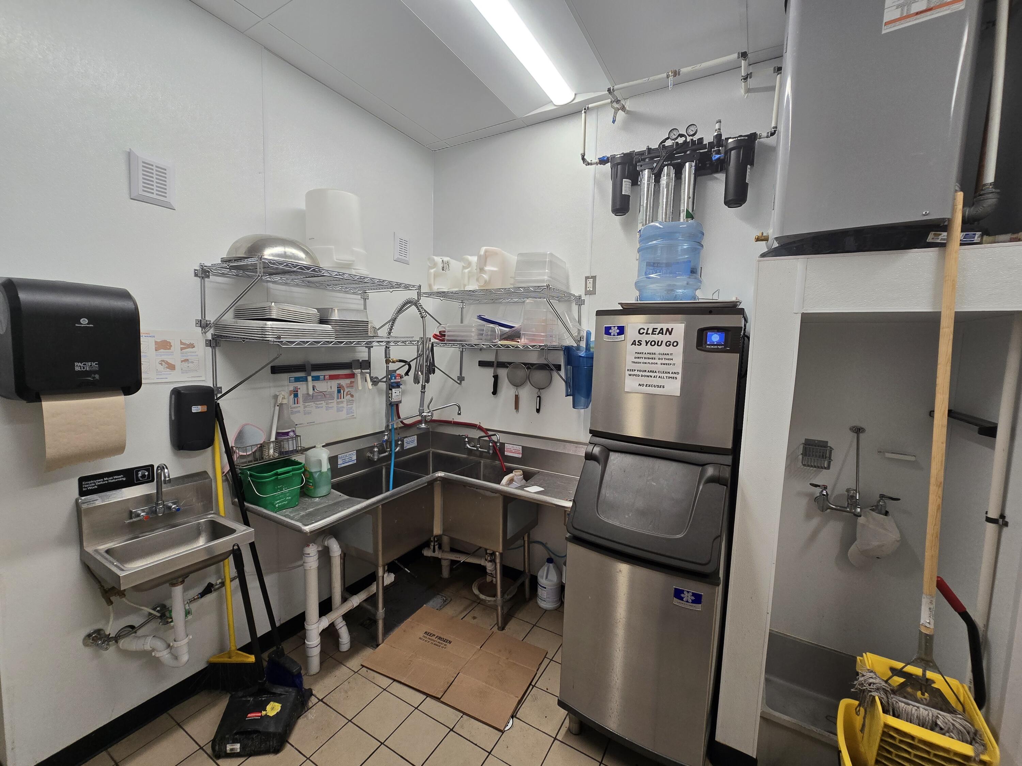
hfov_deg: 106.2
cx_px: 511
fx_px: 384
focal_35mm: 13
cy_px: 383
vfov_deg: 89.9
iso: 80
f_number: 2.2
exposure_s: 1/50.3
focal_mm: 2.2
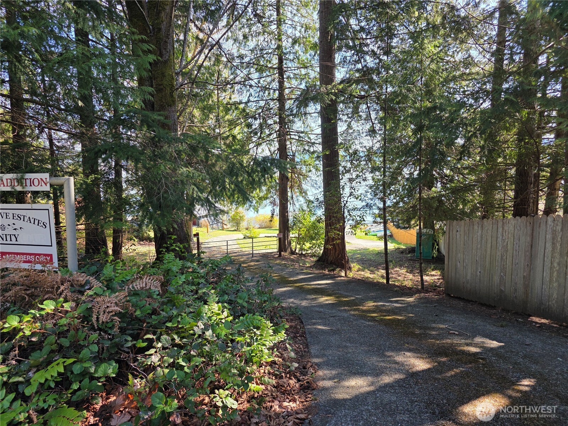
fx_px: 377
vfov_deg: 58.9
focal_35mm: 23
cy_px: 213
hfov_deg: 73.9
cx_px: 284
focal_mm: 6.3
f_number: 1.7
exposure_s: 1/359
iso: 40
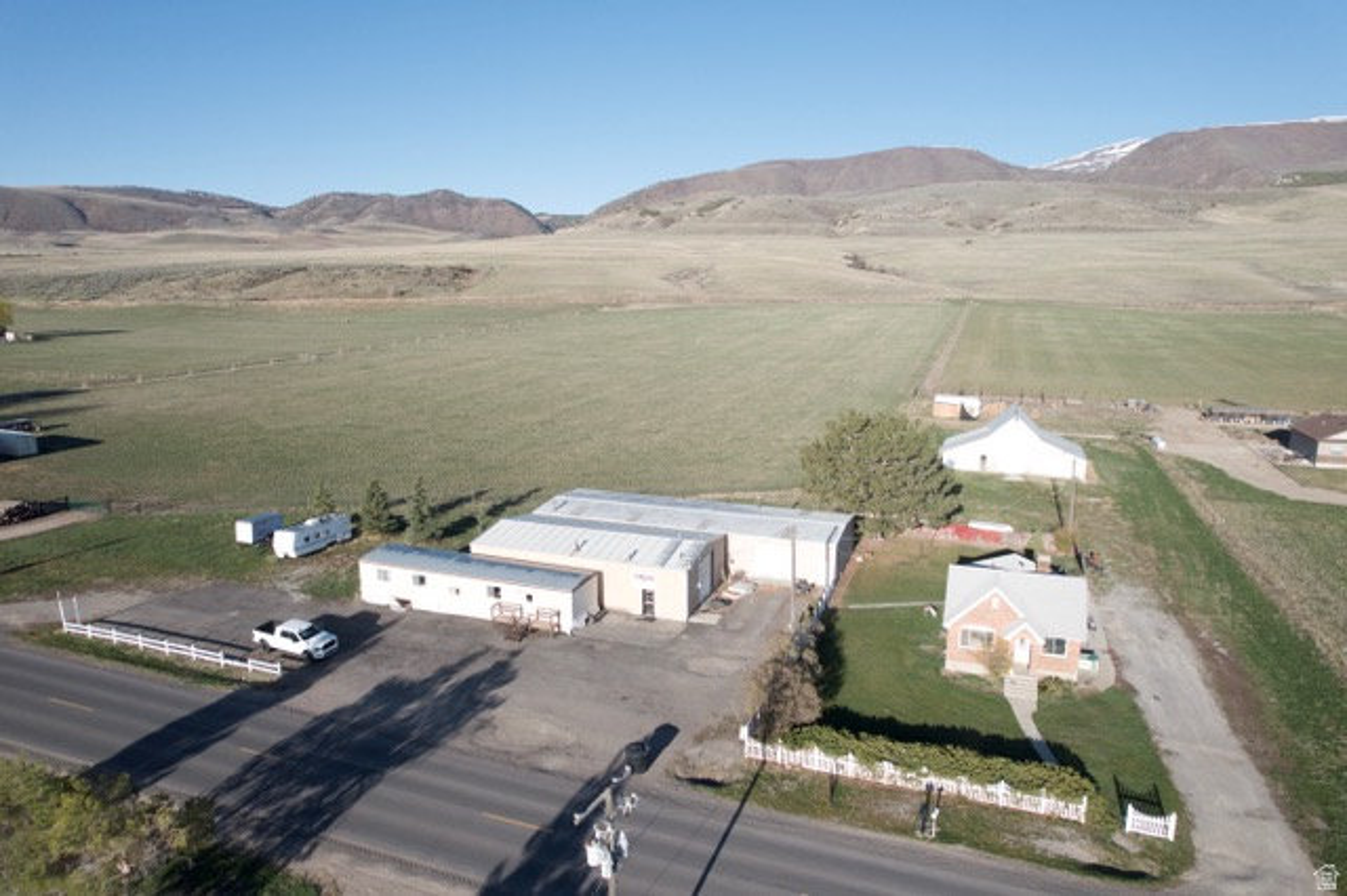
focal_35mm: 22
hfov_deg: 78.6
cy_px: 448
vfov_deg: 57.2
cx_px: 674
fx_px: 823
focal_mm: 8.38
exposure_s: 1/2000
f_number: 2.8
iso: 150
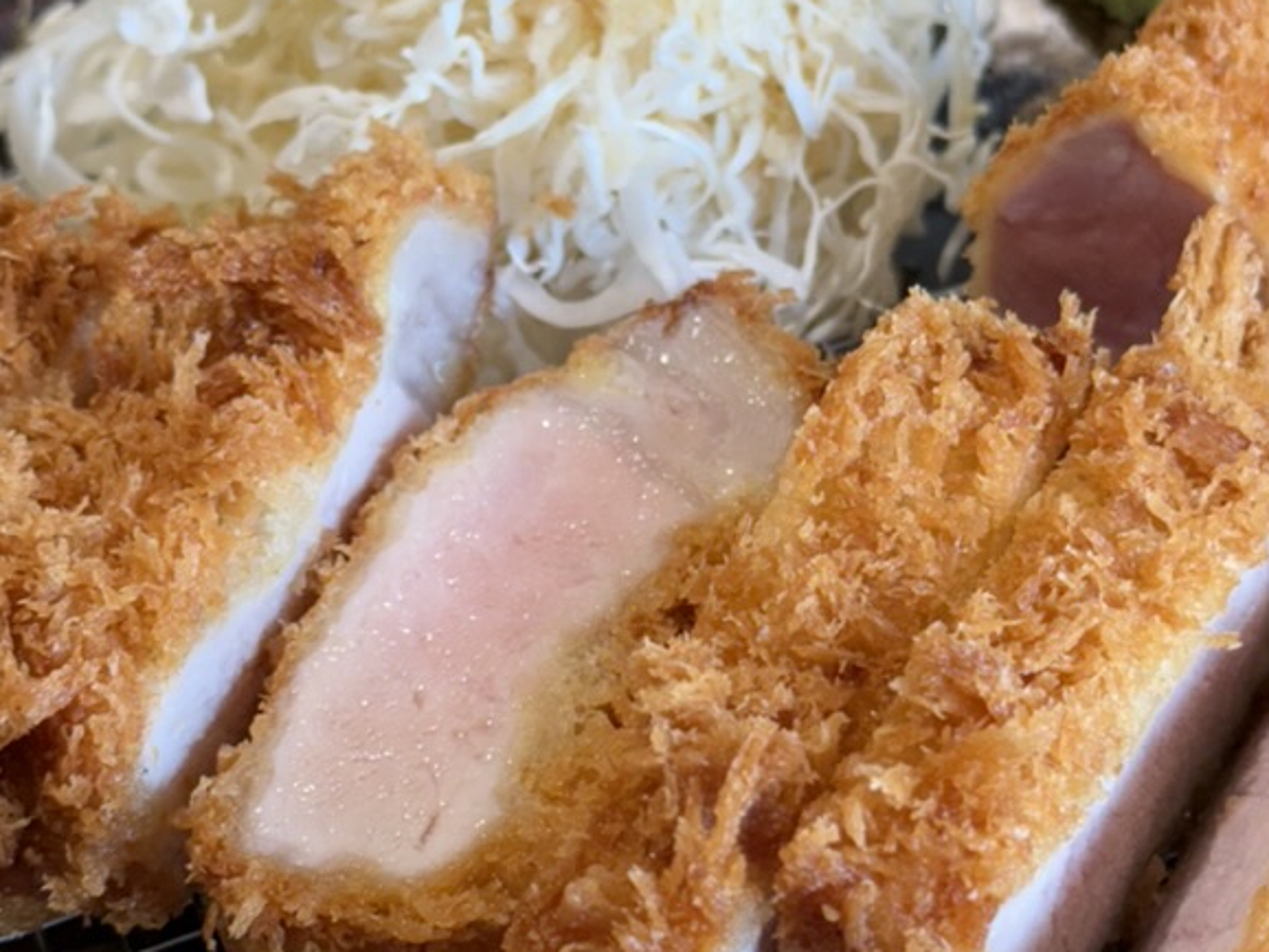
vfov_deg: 17.4
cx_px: 768
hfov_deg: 23.0
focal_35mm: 85
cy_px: 360
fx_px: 3117
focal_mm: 6.76
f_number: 1.78
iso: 80
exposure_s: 1/123
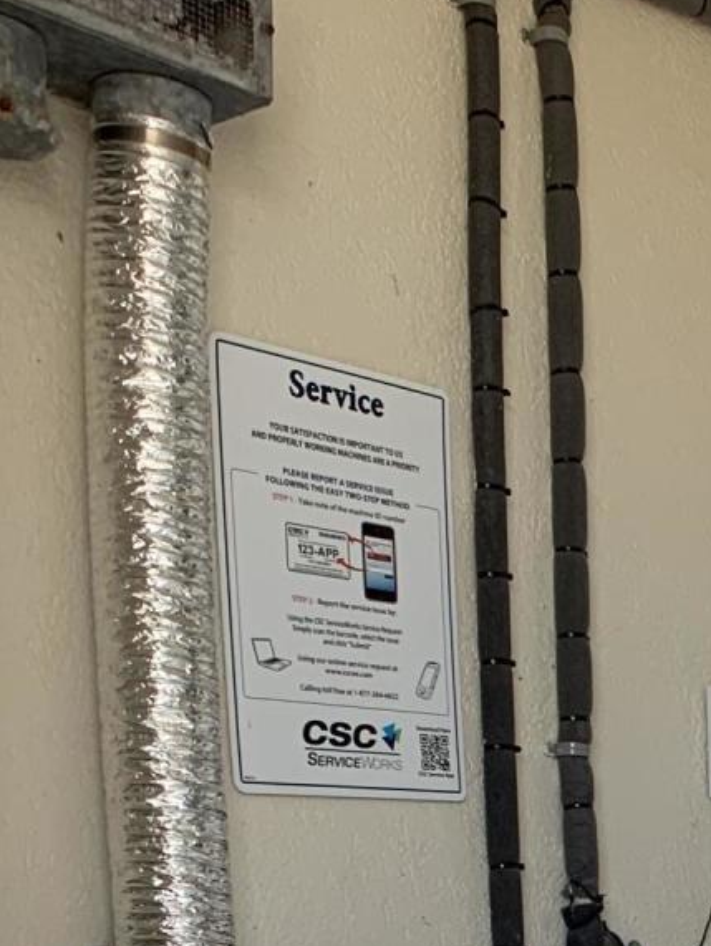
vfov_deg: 19.8
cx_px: 1018
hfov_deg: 15.2
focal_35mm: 91
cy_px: 1221
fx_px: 2489
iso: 32
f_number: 1.8
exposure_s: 1/122
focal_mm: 4.25
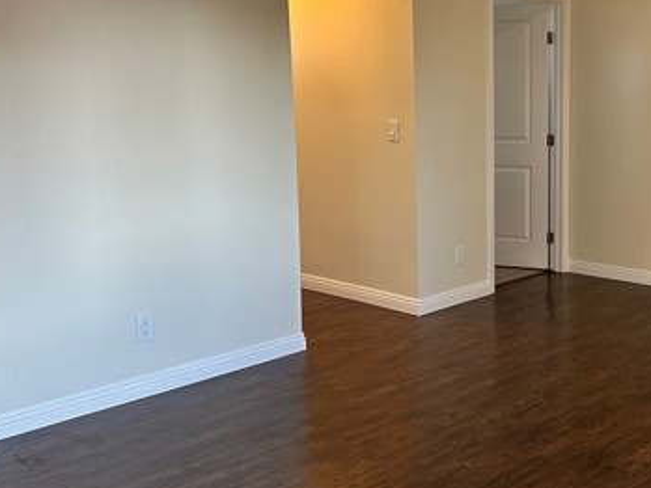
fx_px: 828
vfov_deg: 32.9
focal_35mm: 44
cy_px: 218
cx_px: 513
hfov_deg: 41.3
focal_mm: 6.86
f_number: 1.78
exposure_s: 1/120
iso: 200
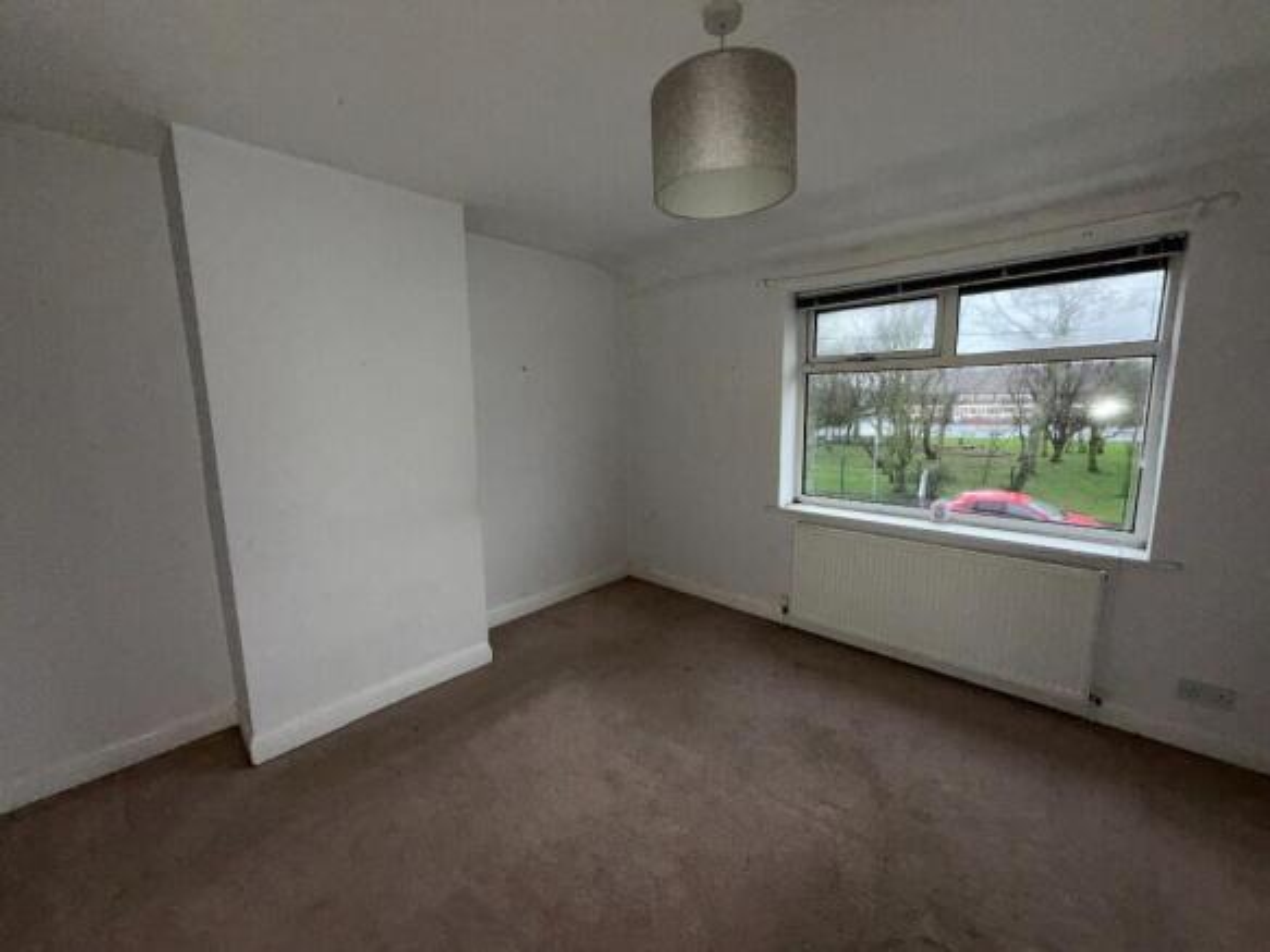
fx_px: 514
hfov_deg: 102.1
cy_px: 476
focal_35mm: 14
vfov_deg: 85.7
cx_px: 635
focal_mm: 2.22
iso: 160
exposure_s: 1/60
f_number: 2.2
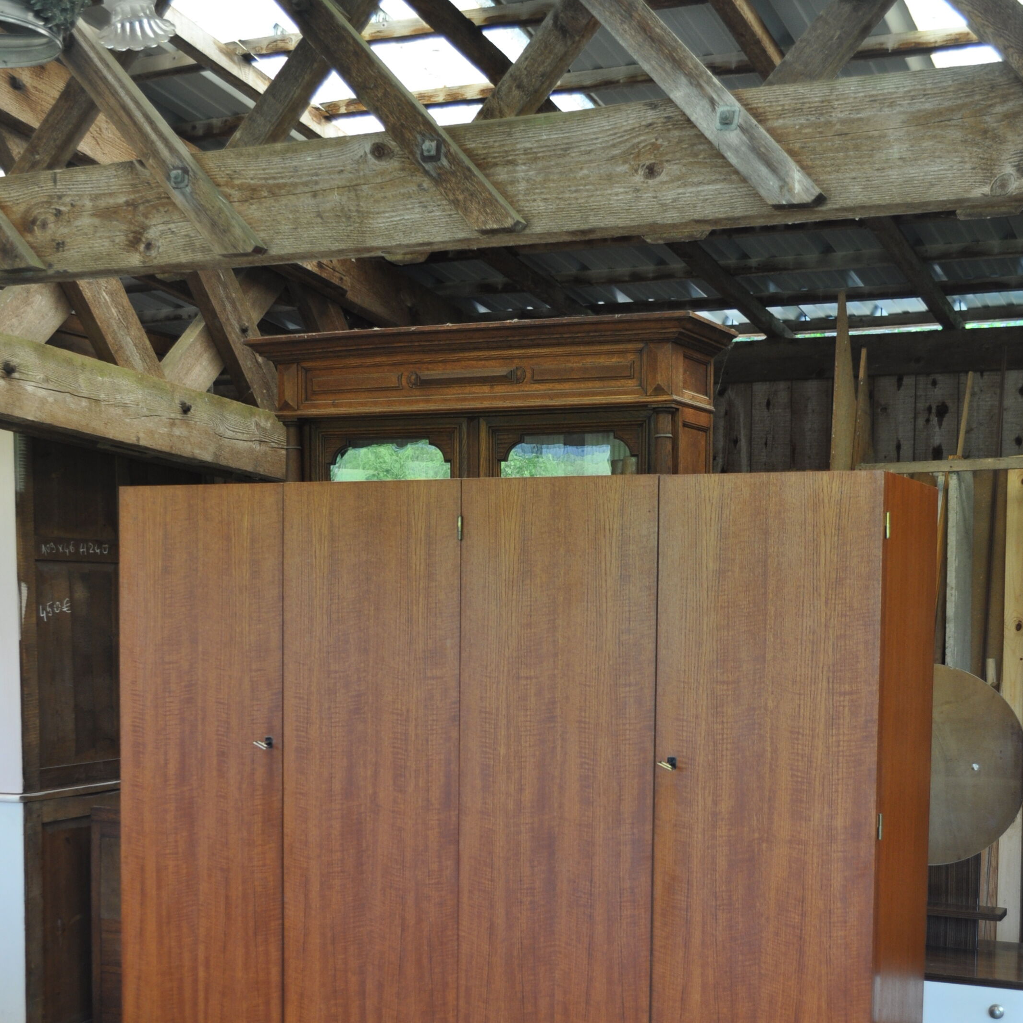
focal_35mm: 50
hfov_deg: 34.0
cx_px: 513
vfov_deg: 33.6
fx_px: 1672
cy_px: 713
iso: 400
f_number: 4.2
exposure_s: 1/80
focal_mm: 26
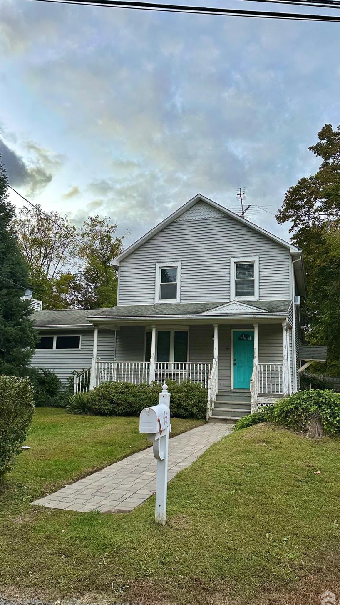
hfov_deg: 42.8
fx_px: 433
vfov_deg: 69.9
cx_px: 190
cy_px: 309
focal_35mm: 27
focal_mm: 6.86
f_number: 1.78
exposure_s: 1/101
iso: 250
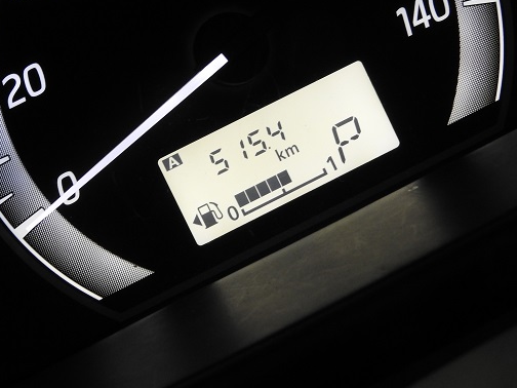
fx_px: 1613
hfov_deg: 18.2
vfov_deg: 13.7
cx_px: 205
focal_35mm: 108
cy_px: 150
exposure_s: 1/25
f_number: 4.5
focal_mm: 15.2
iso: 400
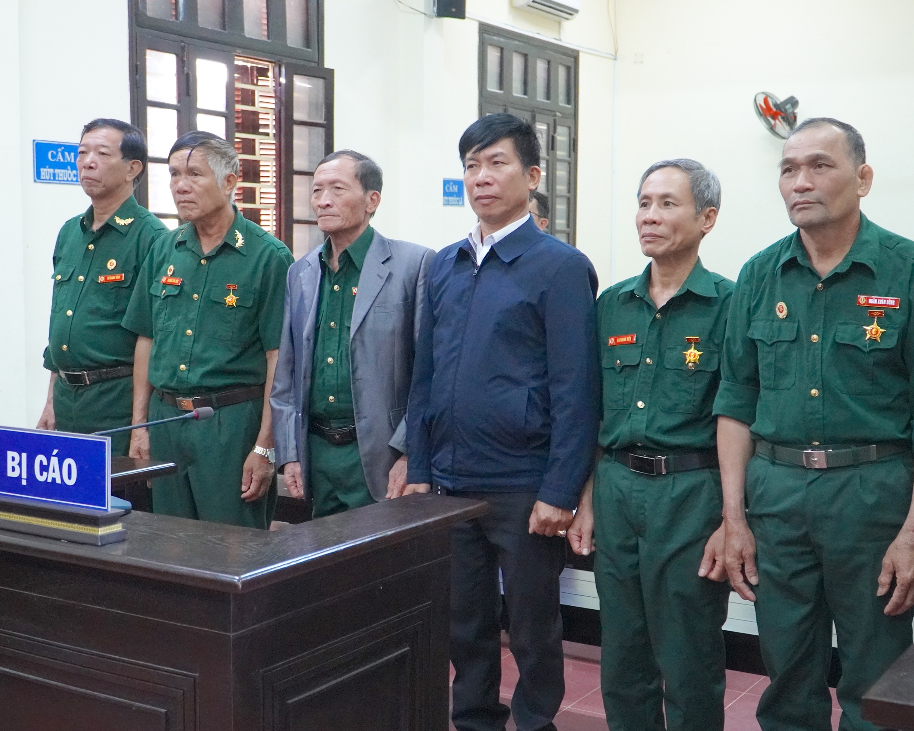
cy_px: 368
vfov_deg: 35.2
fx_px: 1151
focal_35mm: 43
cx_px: 451
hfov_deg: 43.3
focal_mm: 25
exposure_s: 1/160
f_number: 4
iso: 6400
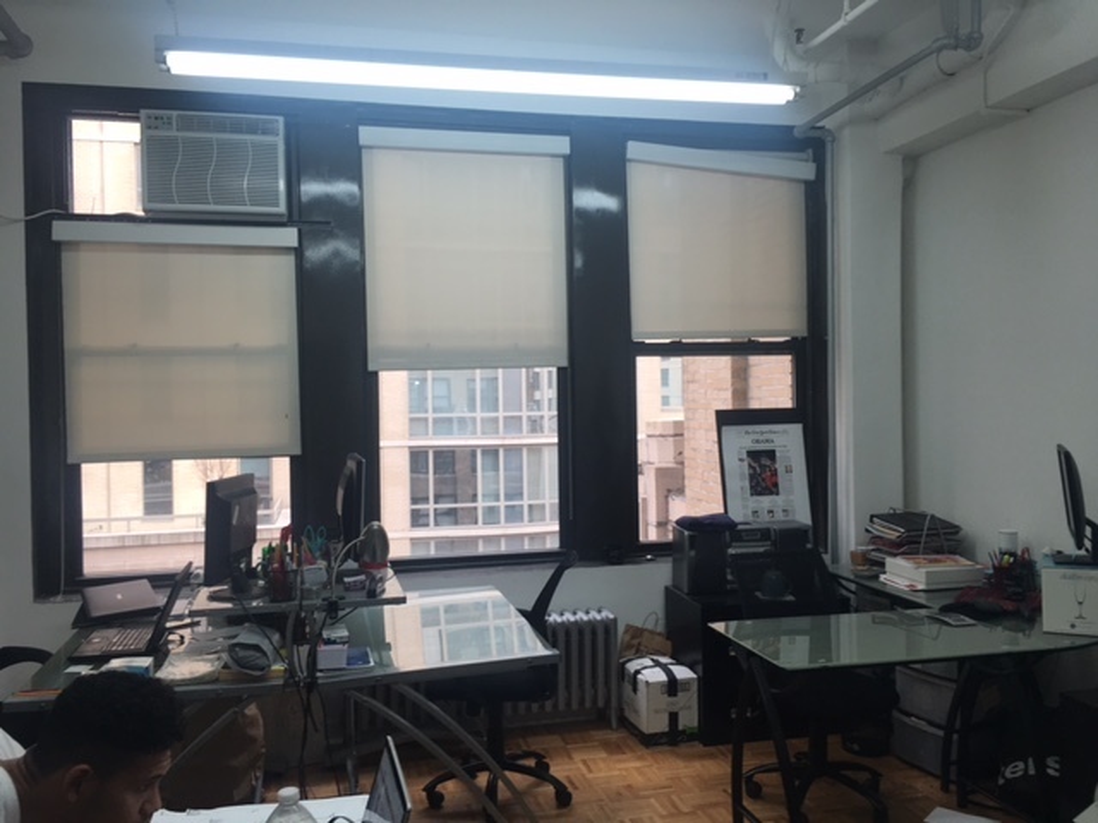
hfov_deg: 61.7
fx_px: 920
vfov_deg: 48.2
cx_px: 549
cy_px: 412
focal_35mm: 29
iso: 32
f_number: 2.2
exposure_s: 1/60
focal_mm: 4.15
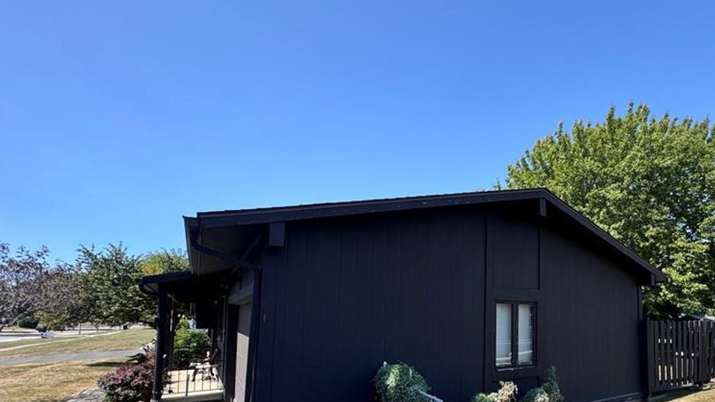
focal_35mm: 21
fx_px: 398
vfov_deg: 51.8
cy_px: 290
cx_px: 488
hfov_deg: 80.5
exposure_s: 1/548
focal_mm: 2.22
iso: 40
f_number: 2.2
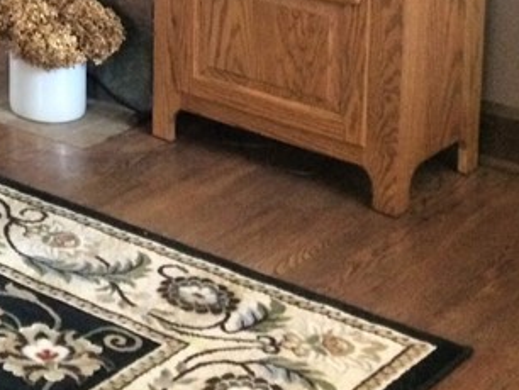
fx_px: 1455
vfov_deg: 14.1
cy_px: -229
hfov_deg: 18.0
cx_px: -266
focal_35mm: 97
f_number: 2.2
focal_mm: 4.15
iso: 400
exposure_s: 1/15
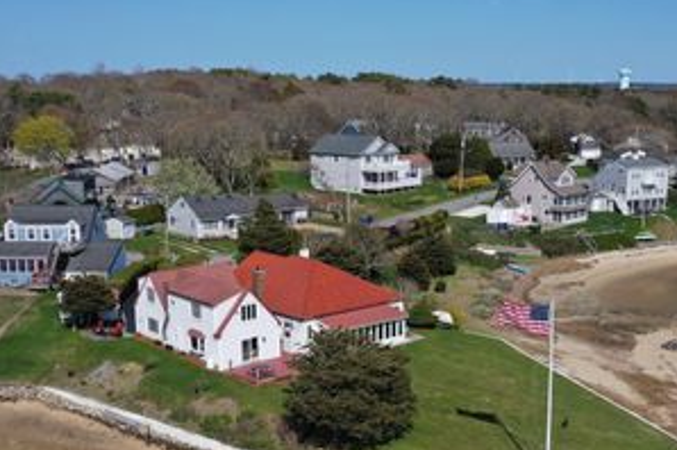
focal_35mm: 47
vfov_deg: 28.4
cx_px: 382
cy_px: 292
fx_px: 883
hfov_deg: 41.9
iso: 100
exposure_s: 1/640
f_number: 6.3
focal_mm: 10.26
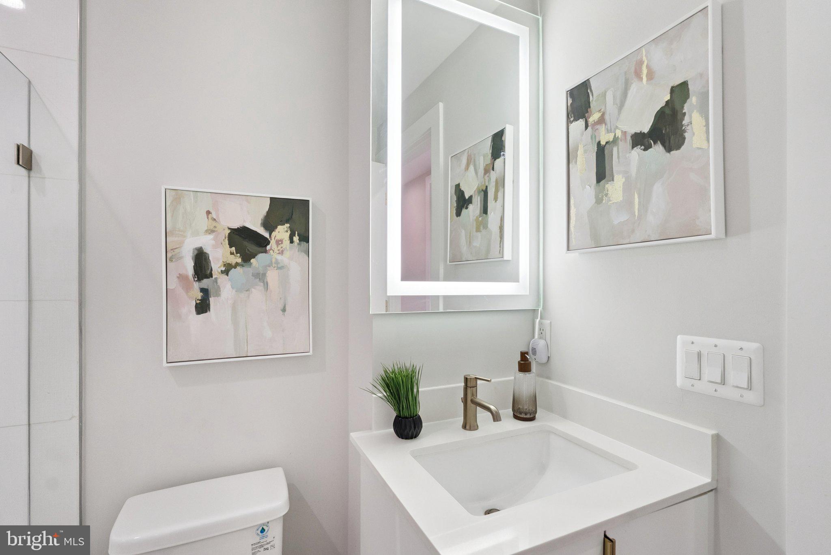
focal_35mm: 16
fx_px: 381
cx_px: 416
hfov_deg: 95.0
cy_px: 278
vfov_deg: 72.1
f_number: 6.3
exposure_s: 1/125
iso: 2000
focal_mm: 16.5
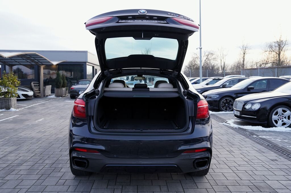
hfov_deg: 57.2
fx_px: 267
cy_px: 96
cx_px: 146
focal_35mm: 33
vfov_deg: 39.9
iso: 100
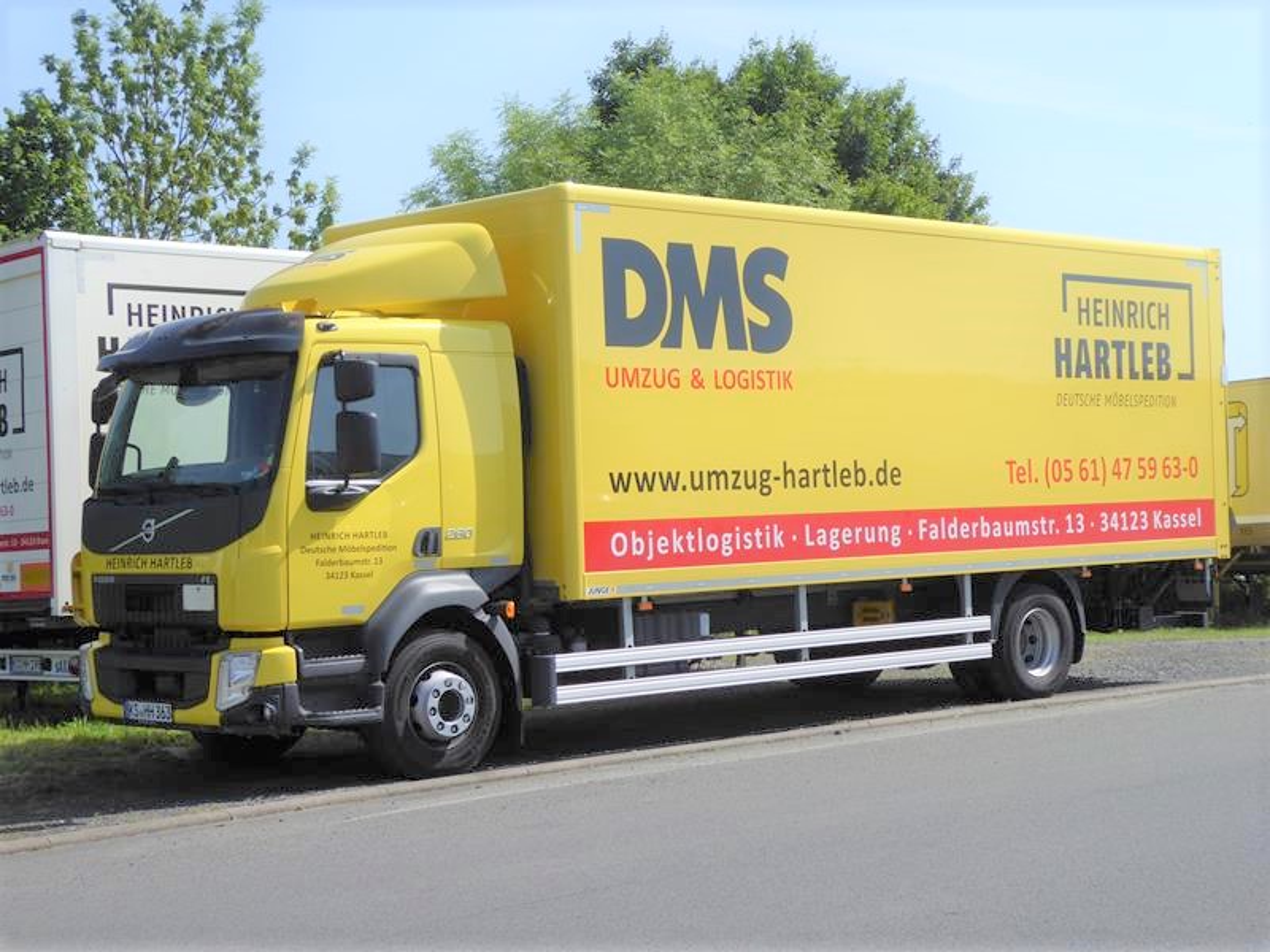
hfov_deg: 32.2
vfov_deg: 24.4
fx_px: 2201
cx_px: 635
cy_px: 476
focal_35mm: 60
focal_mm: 10.3
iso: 100
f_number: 4.2
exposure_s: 1/800
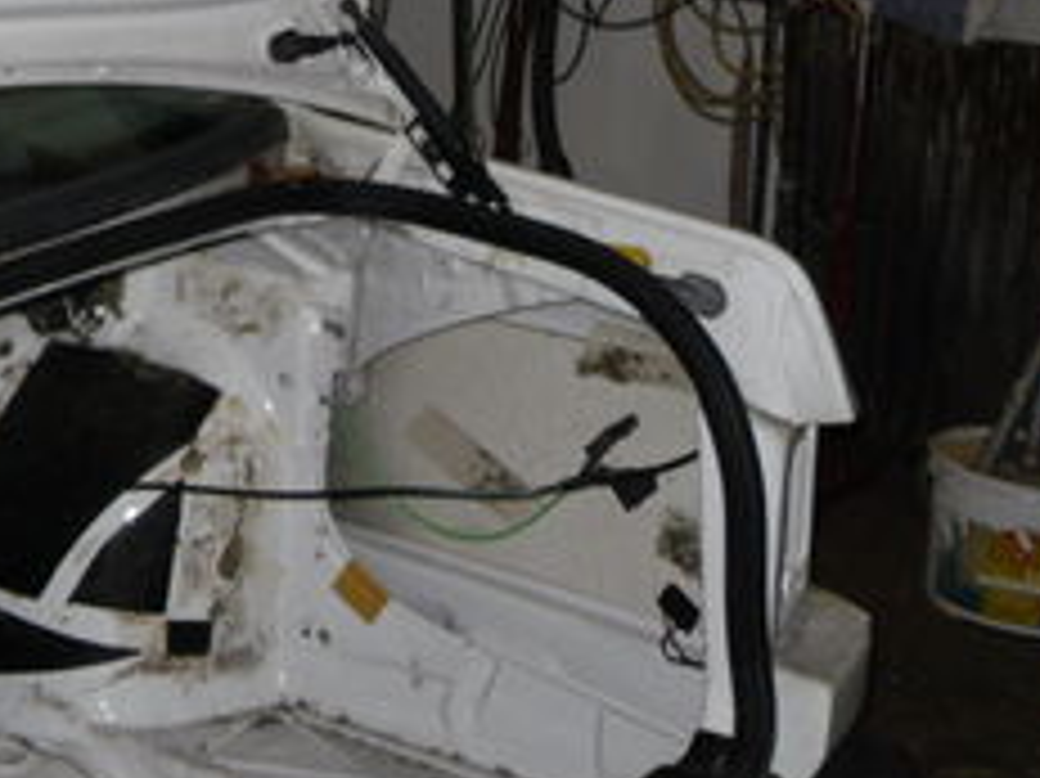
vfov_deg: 15.0
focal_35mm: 97
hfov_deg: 19.4
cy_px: 13
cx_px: -117
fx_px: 2913
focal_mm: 6.3
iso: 100
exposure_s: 1/45
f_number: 3.5
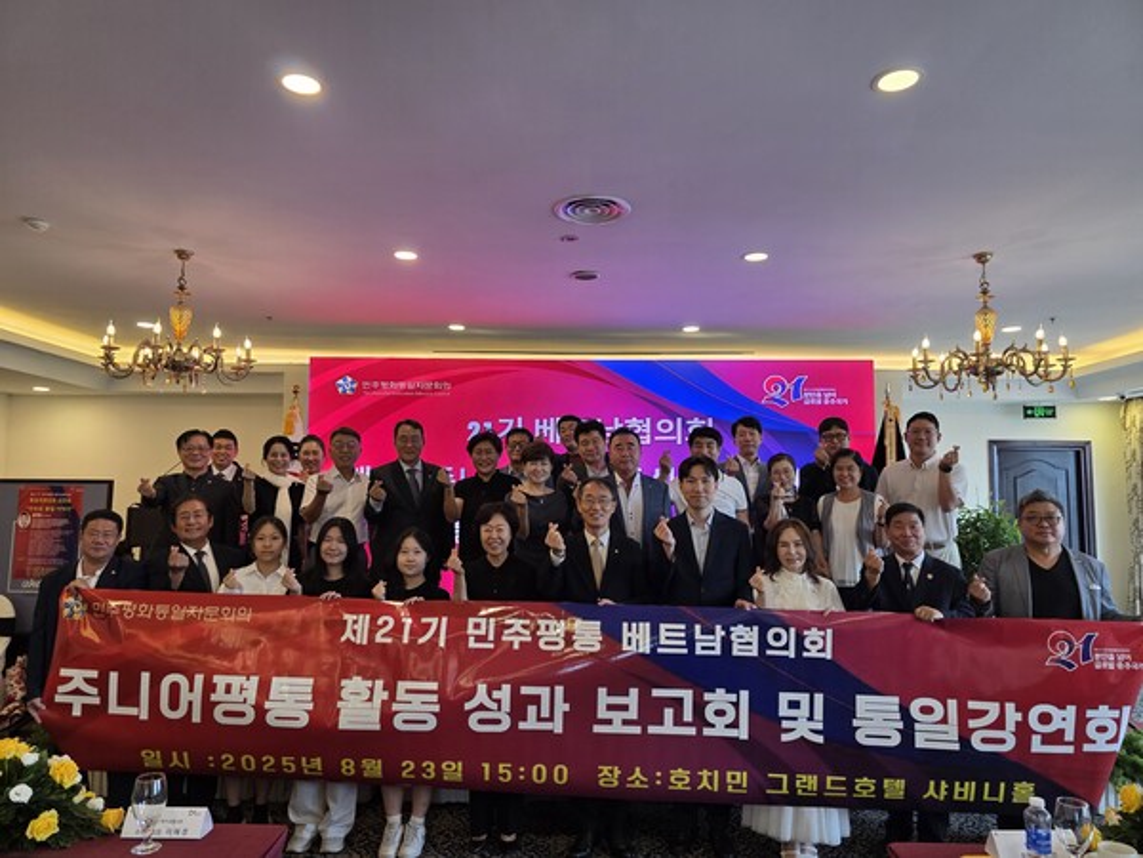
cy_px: 429
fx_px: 759
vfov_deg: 58.9
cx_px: 572
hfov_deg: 73.9
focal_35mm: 23
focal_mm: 6.3
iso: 125
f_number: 1.7
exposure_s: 1/100
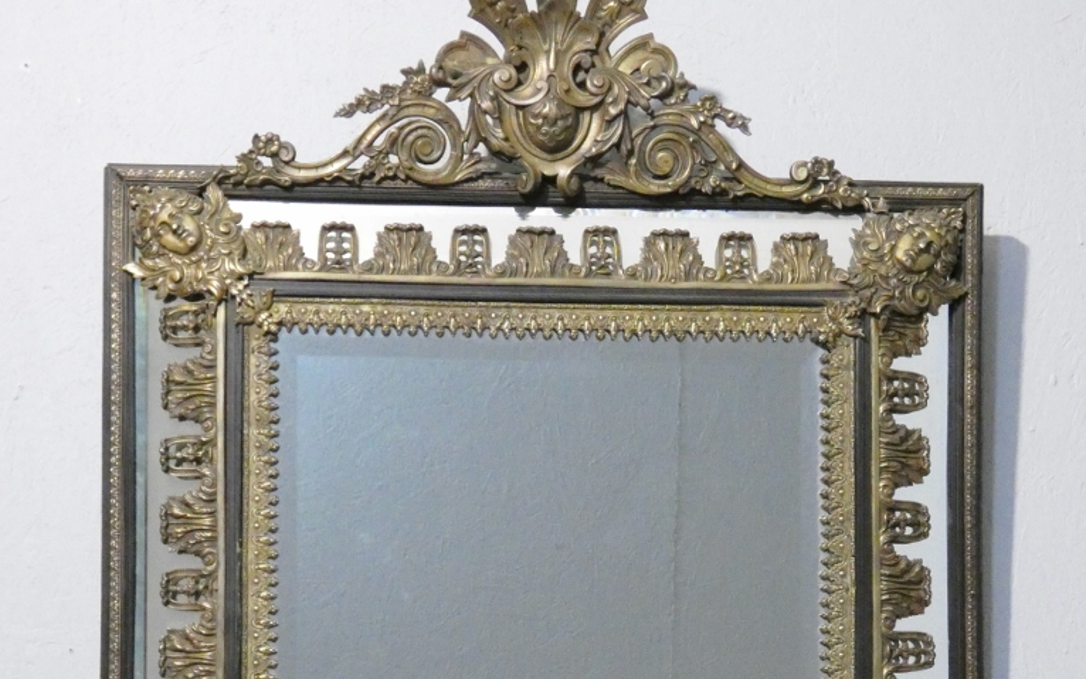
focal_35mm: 112
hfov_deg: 18.6
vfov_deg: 11.6
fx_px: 3315
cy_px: 636
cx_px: 543
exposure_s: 1/80
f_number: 4.5
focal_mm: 14.1
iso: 1600
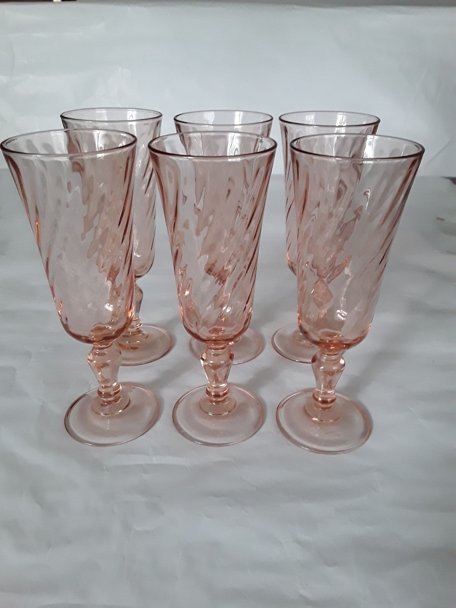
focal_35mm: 27
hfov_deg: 51.4
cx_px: 228
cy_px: 304
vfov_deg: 65.3
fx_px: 474
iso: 160
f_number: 1.9
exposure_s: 1/20
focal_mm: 2.91
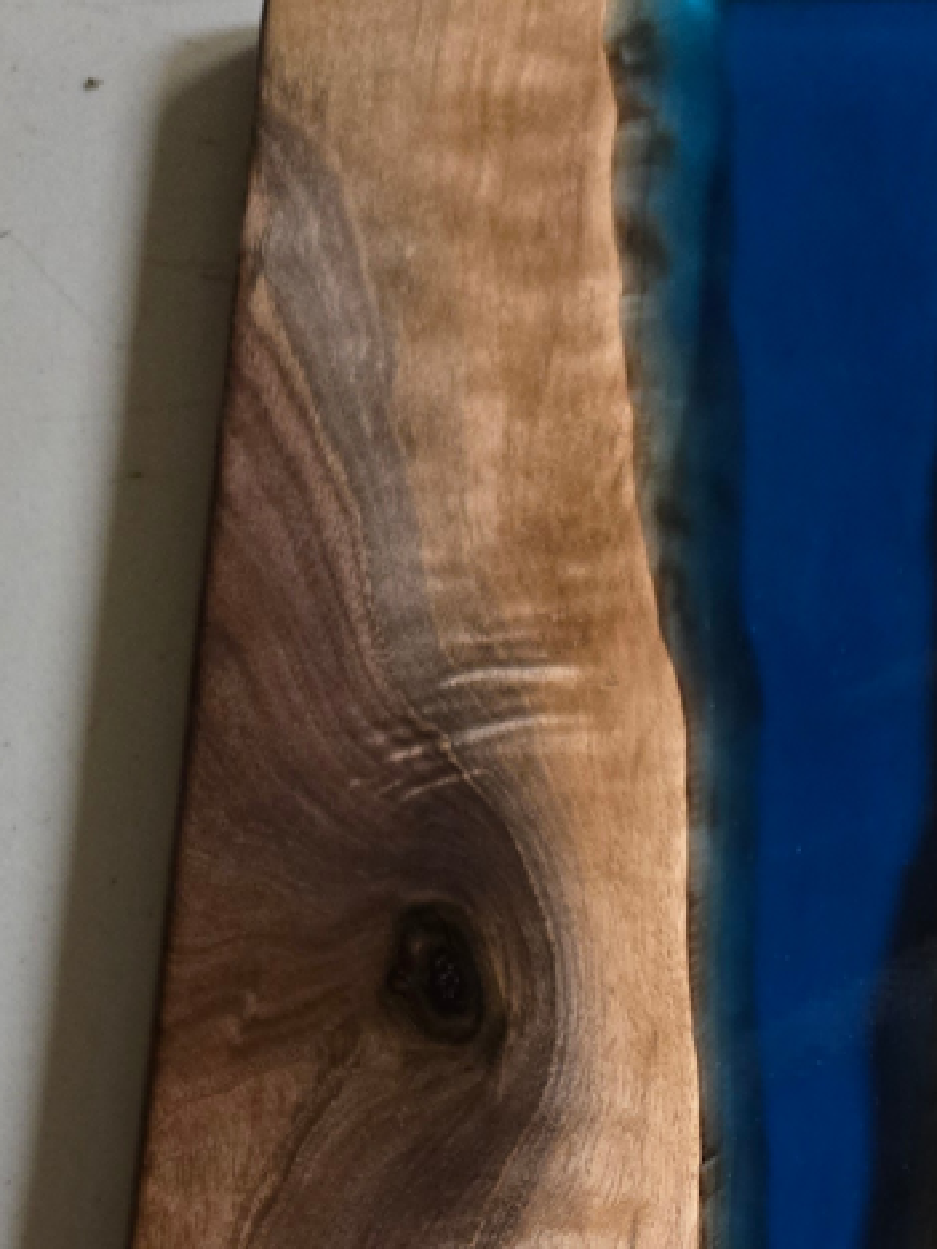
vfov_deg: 29.5
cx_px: 822
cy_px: 1369
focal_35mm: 59
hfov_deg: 24.2
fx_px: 2129
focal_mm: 5.4
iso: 1000
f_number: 1.8
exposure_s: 1/60
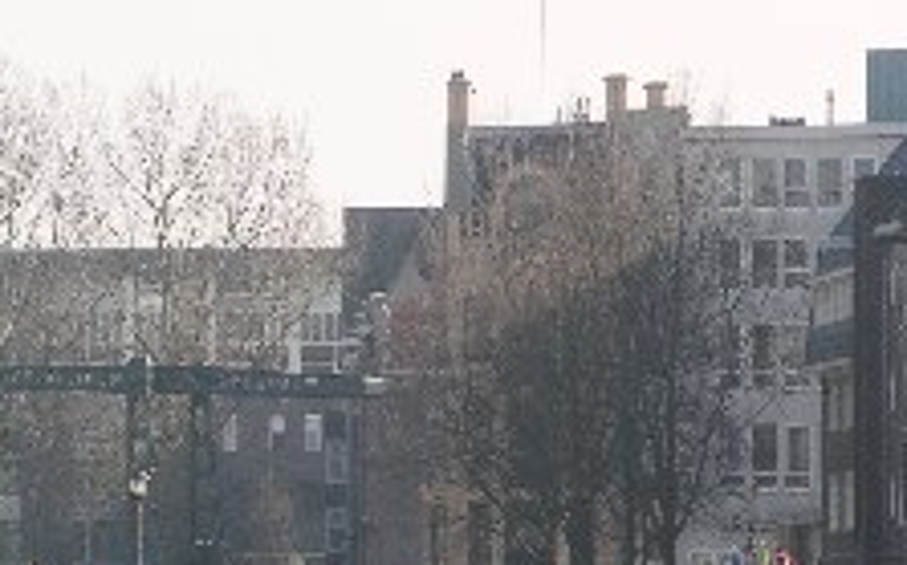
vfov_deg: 2.6
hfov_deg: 4.2
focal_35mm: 502
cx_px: -14
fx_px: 12399
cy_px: 728
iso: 50
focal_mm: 44.7
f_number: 6.3
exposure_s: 1/167
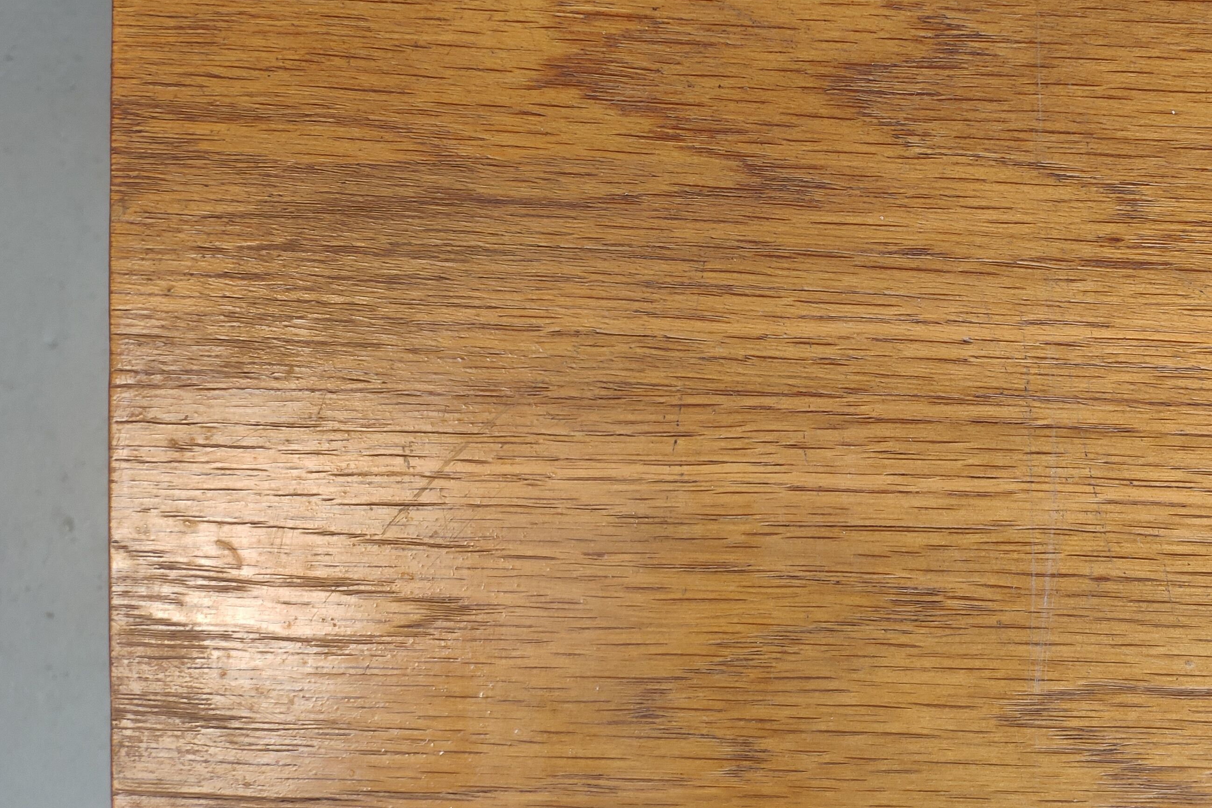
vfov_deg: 38.2
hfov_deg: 54.2
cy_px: 236
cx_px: 846
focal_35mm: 34
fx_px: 1145
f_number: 1.8
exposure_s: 1/50
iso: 316
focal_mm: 4.22
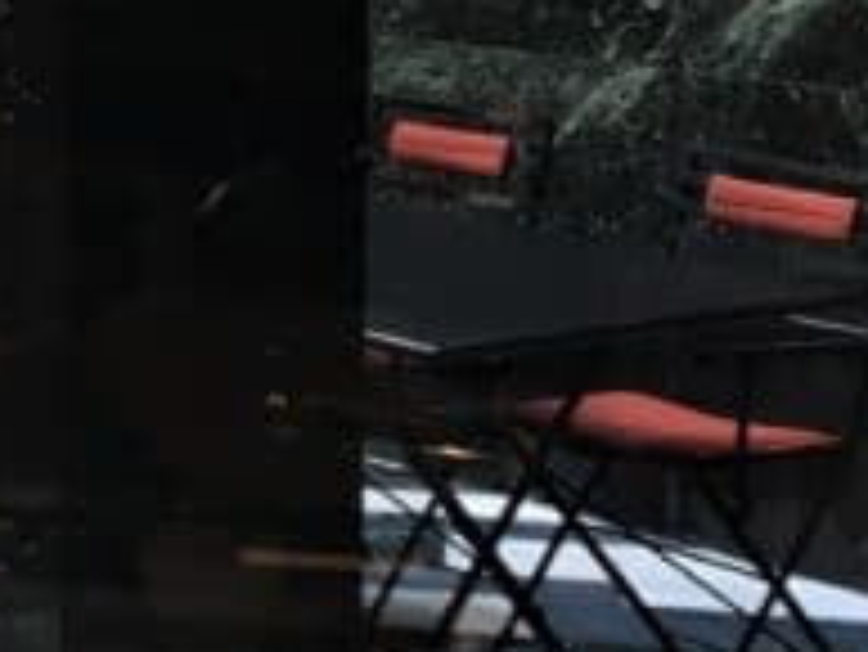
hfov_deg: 15.2
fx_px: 3011
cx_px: -418
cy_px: -58
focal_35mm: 120
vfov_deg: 12.2
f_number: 2.2
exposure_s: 1/33
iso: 80
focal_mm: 4.15
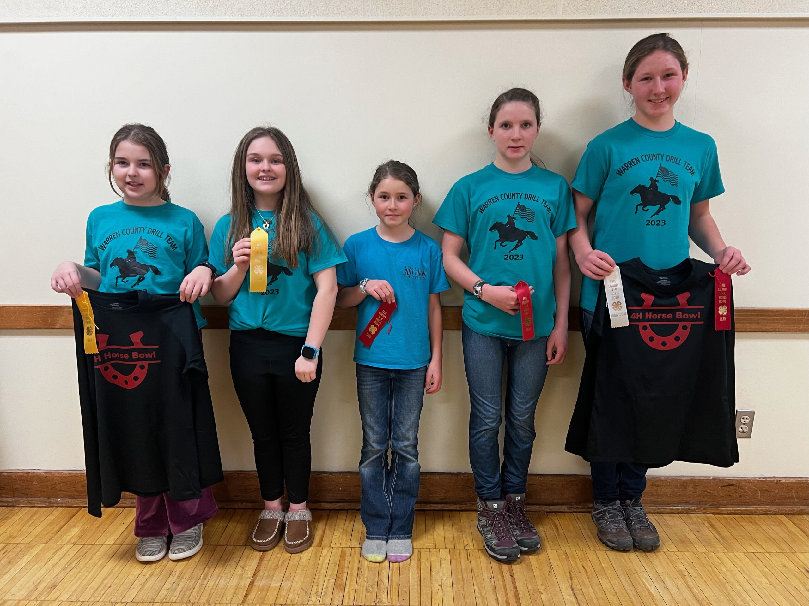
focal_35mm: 26
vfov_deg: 53.1
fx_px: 608
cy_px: 303
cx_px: 404
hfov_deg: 67.3
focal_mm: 5.7
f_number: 1.5
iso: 200
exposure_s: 1/60
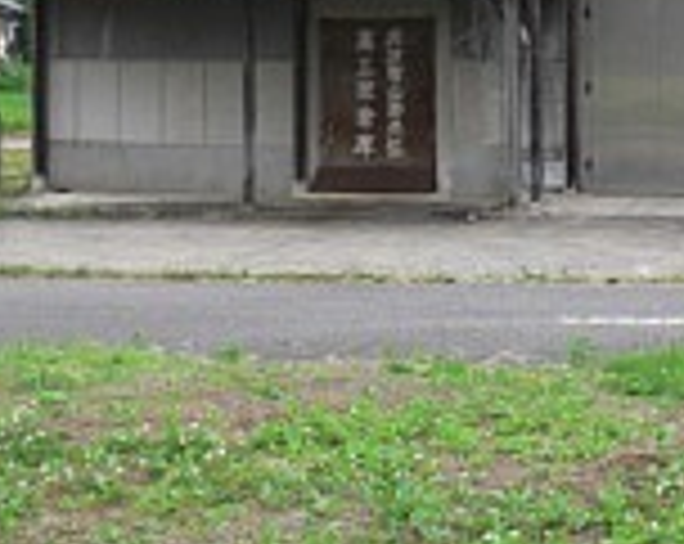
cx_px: 747
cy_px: -112
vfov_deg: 16.3
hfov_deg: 20.3
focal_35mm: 90
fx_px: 1818
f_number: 4.5
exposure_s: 1/125
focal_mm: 7.4
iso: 80
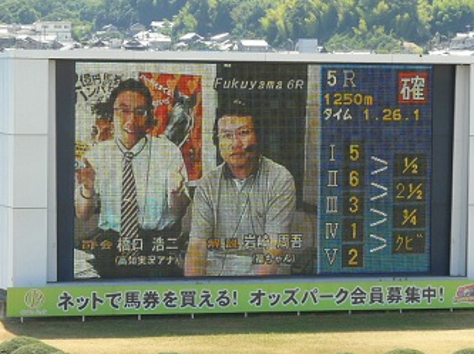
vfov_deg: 7.5
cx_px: 242
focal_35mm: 199
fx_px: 2722
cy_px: 176
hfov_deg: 10.0
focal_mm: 18.3
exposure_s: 1/250
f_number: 4.5
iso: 100
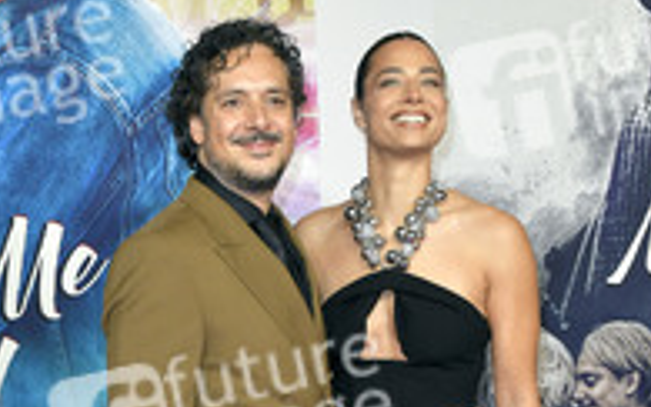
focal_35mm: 67
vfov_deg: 17.7
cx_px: 317
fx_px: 1189
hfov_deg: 30.6
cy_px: 580
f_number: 7.1
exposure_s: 1/250
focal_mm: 32
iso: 1600
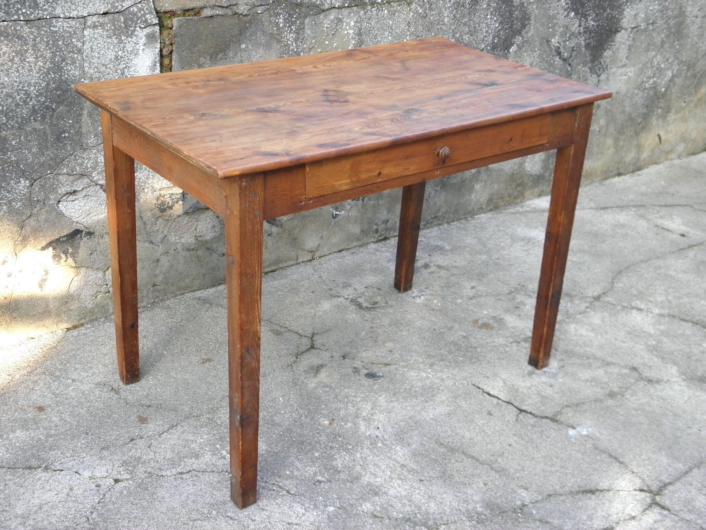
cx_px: 353
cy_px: 265
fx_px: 897
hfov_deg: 42.9
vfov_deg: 32.9
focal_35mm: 44
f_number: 3.9
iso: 160
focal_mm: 7.9
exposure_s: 1/40
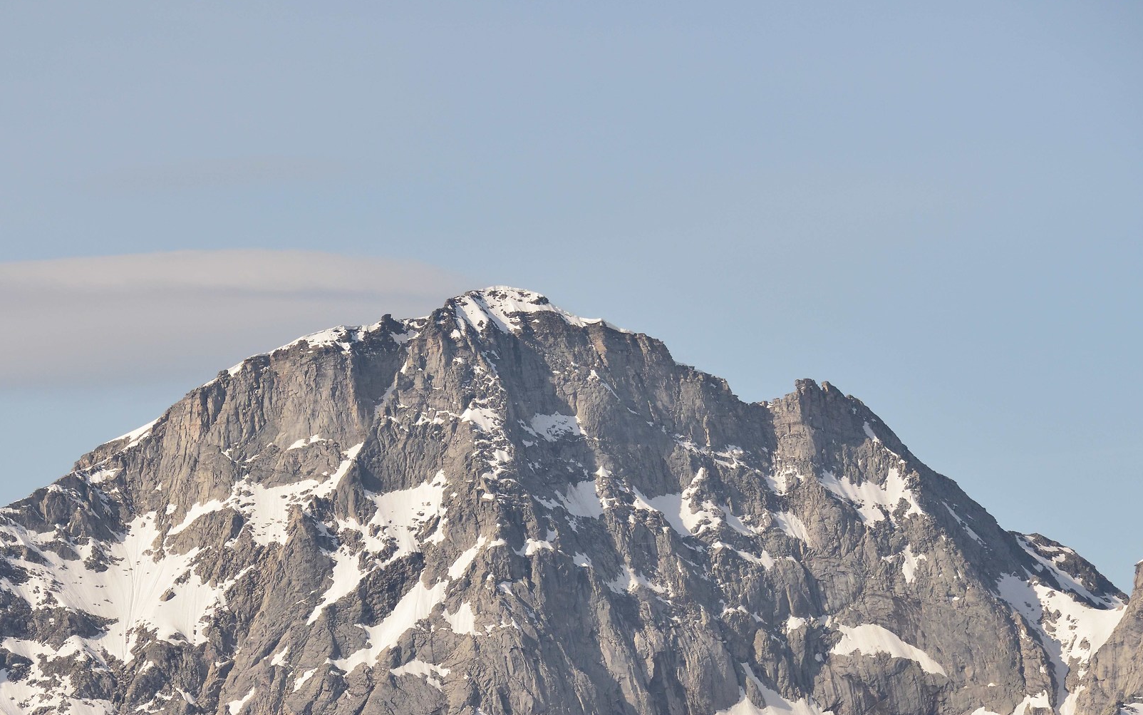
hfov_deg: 6.9
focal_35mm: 305
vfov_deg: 4.3
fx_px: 9502
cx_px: 409
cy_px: 561
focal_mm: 200
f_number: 8
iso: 1000
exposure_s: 1/4000
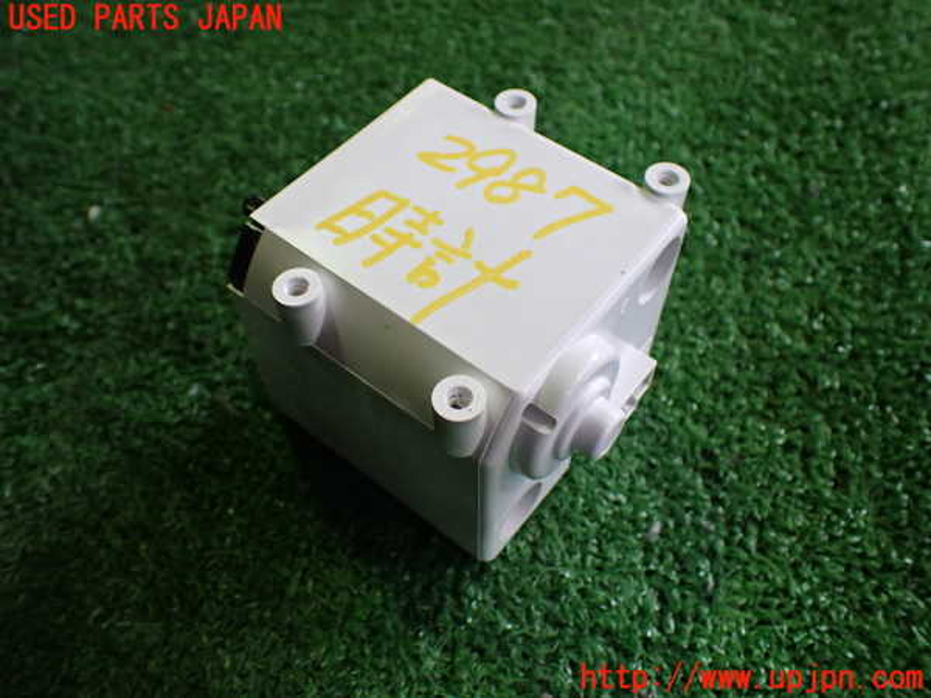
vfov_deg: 46.8
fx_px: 807
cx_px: 466
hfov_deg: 60.0
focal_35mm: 30
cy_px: 349
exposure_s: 1/125
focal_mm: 5.4
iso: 320
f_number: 2.3
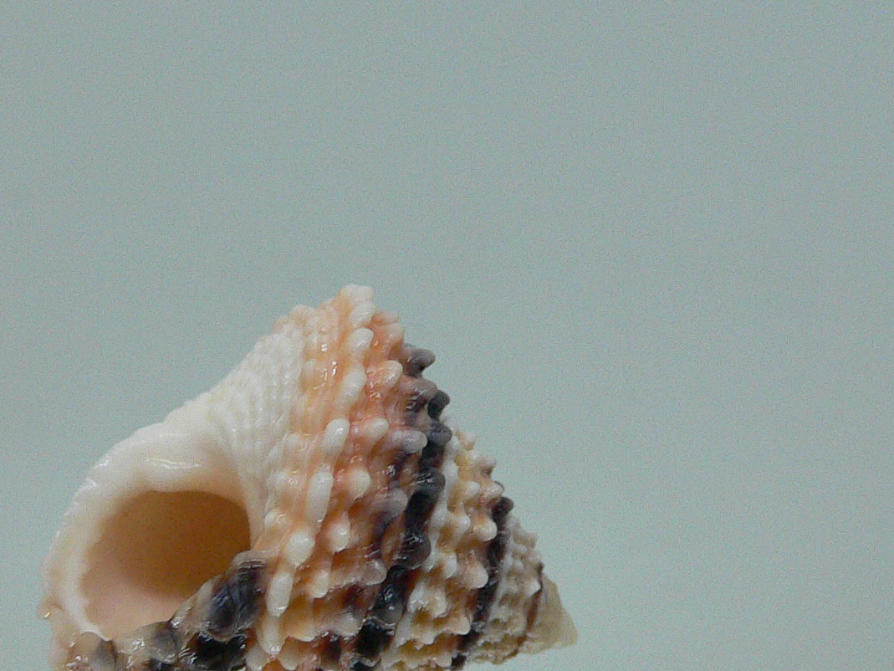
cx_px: 314
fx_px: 1705
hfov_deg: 29.2
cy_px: 569
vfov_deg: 21.9
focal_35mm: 66
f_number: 2.8
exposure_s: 1/60
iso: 200
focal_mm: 4.6
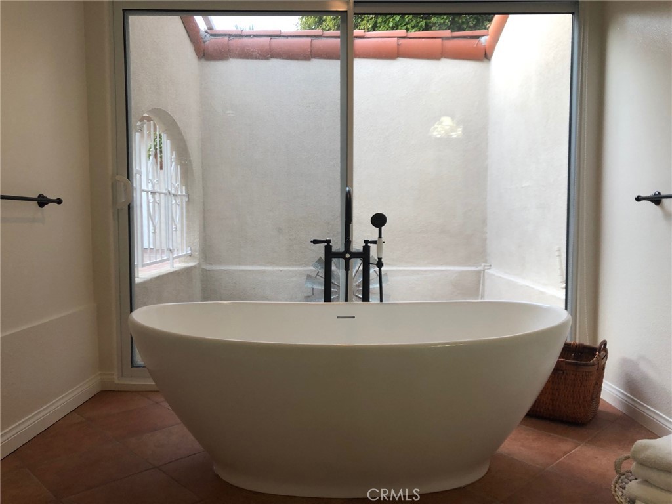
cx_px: 336
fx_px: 544
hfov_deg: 63.4
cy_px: 252
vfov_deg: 49.7
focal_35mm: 28
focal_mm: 4
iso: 25
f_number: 1.8
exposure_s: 1/40
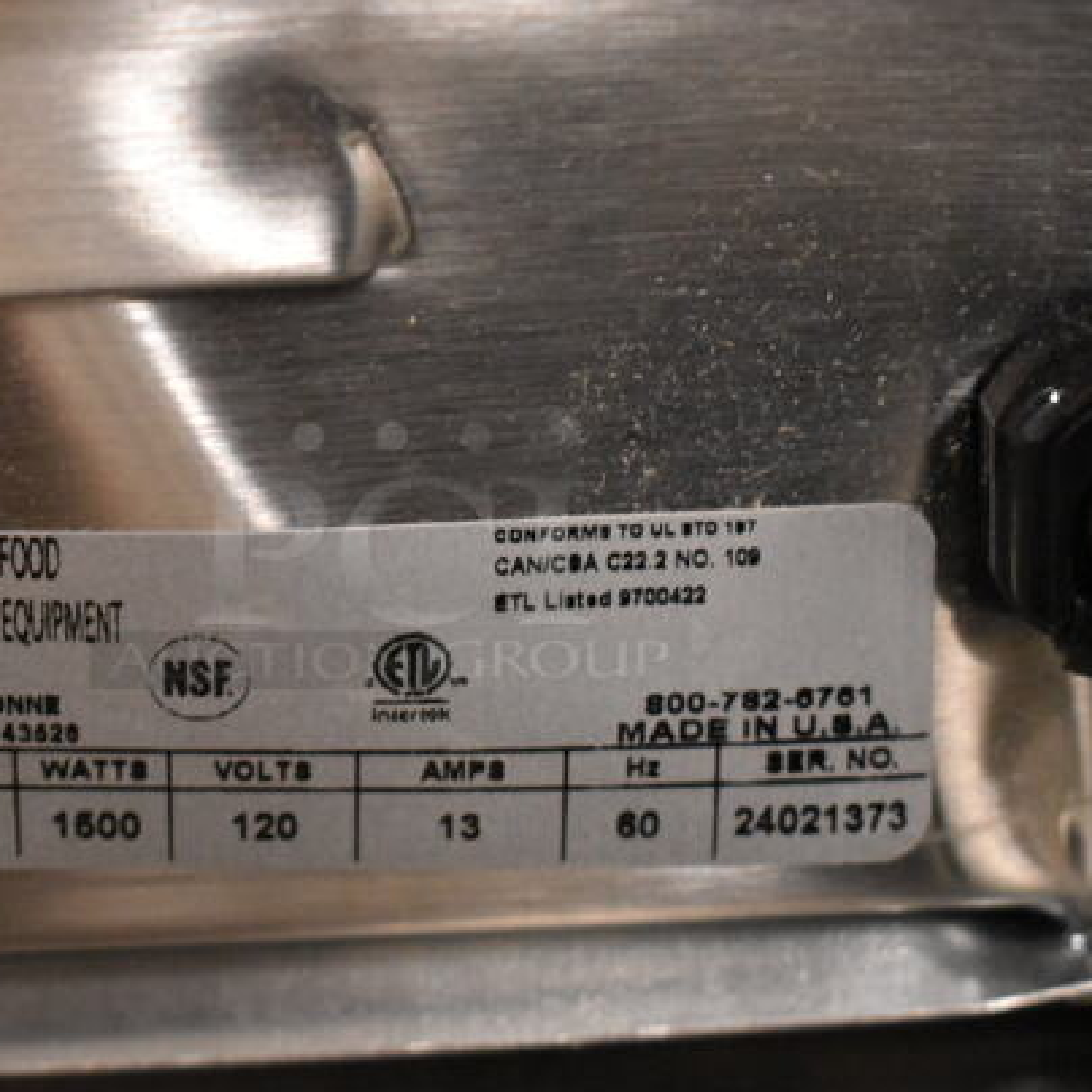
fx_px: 3092
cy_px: 546
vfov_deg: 20.0
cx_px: 392
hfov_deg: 20.0
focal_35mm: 87
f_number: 5
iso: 8000
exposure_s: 1/125
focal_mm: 45
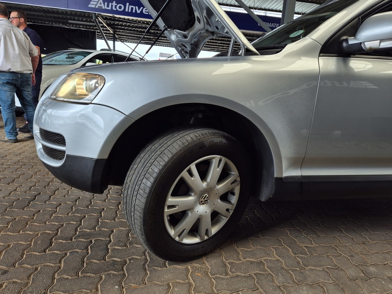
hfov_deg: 73.9
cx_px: 196
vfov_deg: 58.9
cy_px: 147
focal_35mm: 23
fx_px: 260
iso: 25
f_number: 1.8
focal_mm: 5.4
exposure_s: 1/180
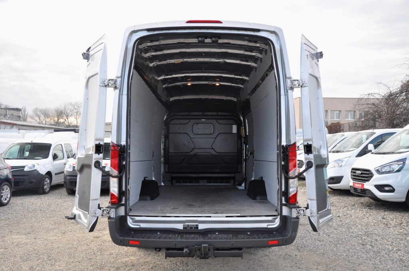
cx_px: 204
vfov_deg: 39.9
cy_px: 136
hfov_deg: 57.3
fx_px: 374
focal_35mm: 33
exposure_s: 1/160
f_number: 6.3
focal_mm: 22
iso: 500
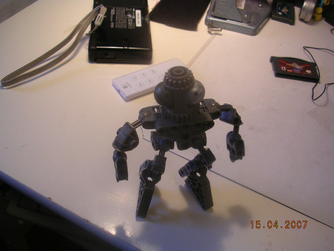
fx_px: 367
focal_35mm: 38
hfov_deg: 49.0
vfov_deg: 37.7
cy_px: 126
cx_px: 167
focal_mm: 5.8
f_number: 2.8
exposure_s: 1/33.1
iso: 50
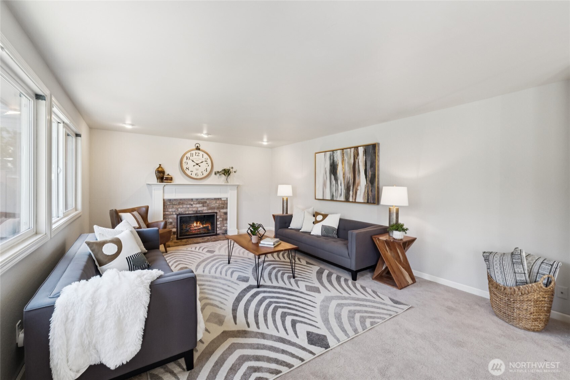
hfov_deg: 100.4
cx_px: 285
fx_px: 237
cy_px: 190
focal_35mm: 15
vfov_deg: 77.3
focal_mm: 10
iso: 250
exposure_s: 1/5
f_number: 9
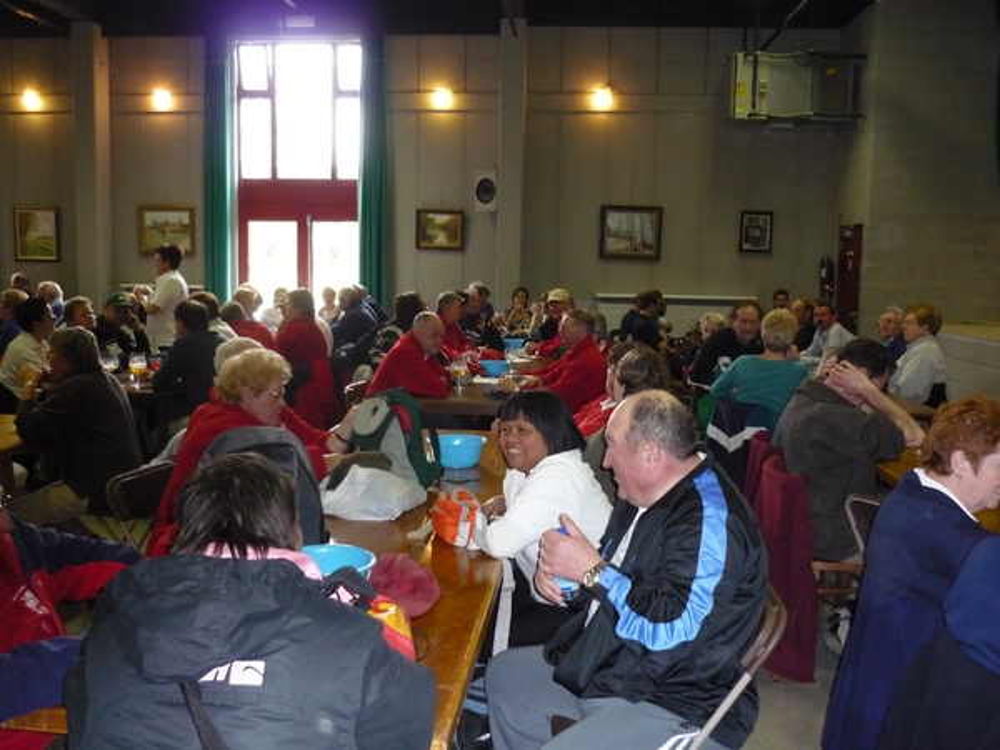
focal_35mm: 33
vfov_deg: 42.9
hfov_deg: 55.4
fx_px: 953
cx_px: 500
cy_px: 375
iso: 400
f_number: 2.8
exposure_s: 1/30
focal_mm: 5.5
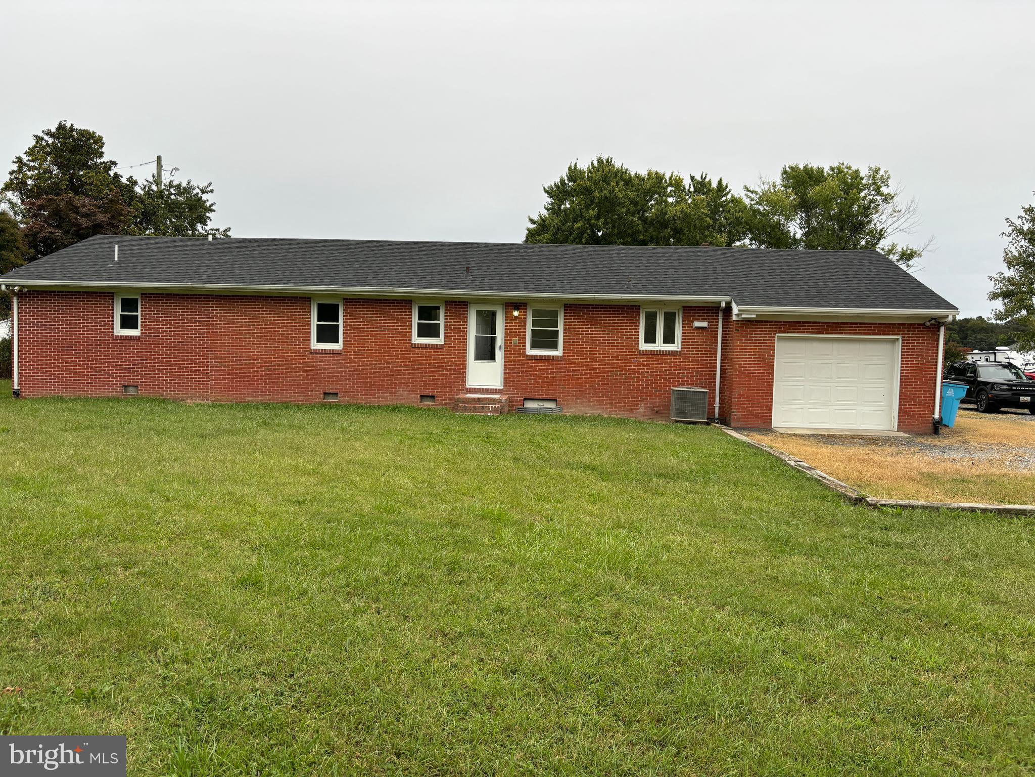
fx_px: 777
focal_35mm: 26
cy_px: 388
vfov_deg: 53.1
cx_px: 518
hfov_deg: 67.3
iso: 50
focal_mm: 5.96
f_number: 1.6
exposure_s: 1/290
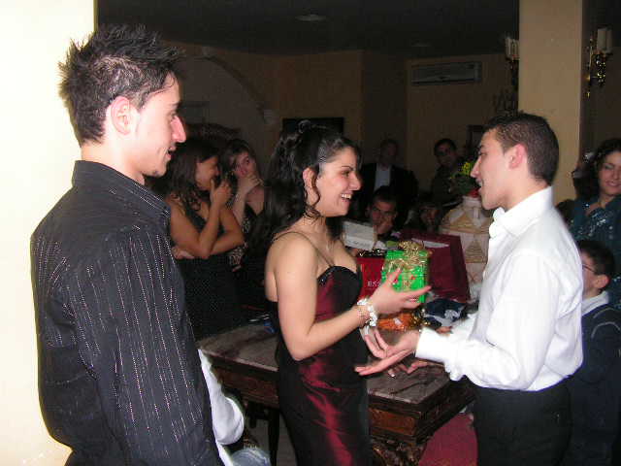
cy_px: 233
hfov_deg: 51.4
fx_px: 646
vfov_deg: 39.7
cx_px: 310
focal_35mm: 36
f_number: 3.2
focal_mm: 6
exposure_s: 1/40
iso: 200
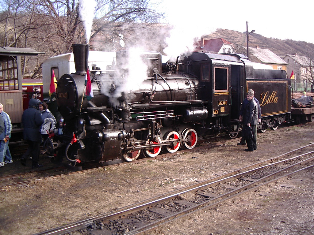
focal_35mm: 38
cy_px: 118
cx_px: 157
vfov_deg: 37.7
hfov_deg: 49.0
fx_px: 345
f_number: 2.6
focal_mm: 5.8
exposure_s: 1/250
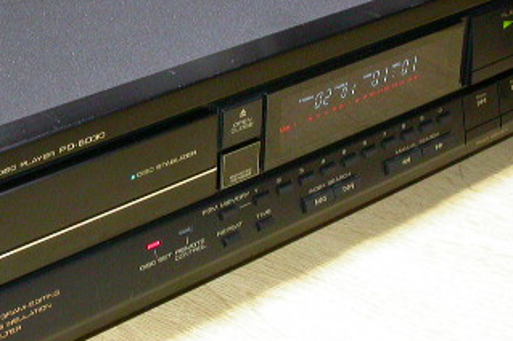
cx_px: 105
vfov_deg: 14.5
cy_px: 182
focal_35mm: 94
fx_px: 1338
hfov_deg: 21.4
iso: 366
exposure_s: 1/4.8
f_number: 7
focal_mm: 9.3
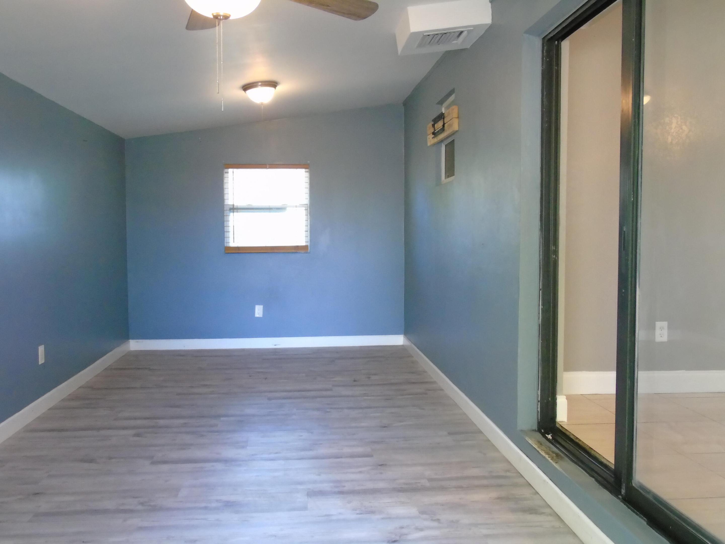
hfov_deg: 61.7
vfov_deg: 48.2
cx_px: 362
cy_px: 272
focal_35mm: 29
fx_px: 607
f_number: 3.6
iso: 800
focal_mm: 5.2
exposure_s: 1/30
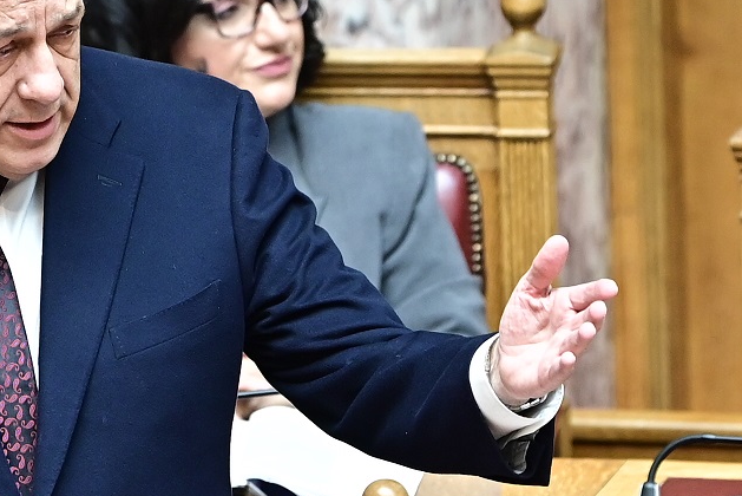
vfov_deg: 2.4
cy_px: 248
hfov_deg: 3.6
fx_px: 11794
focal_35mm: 572
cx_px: 186
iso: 800
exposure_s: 1/160
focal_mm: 200
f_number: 3.2
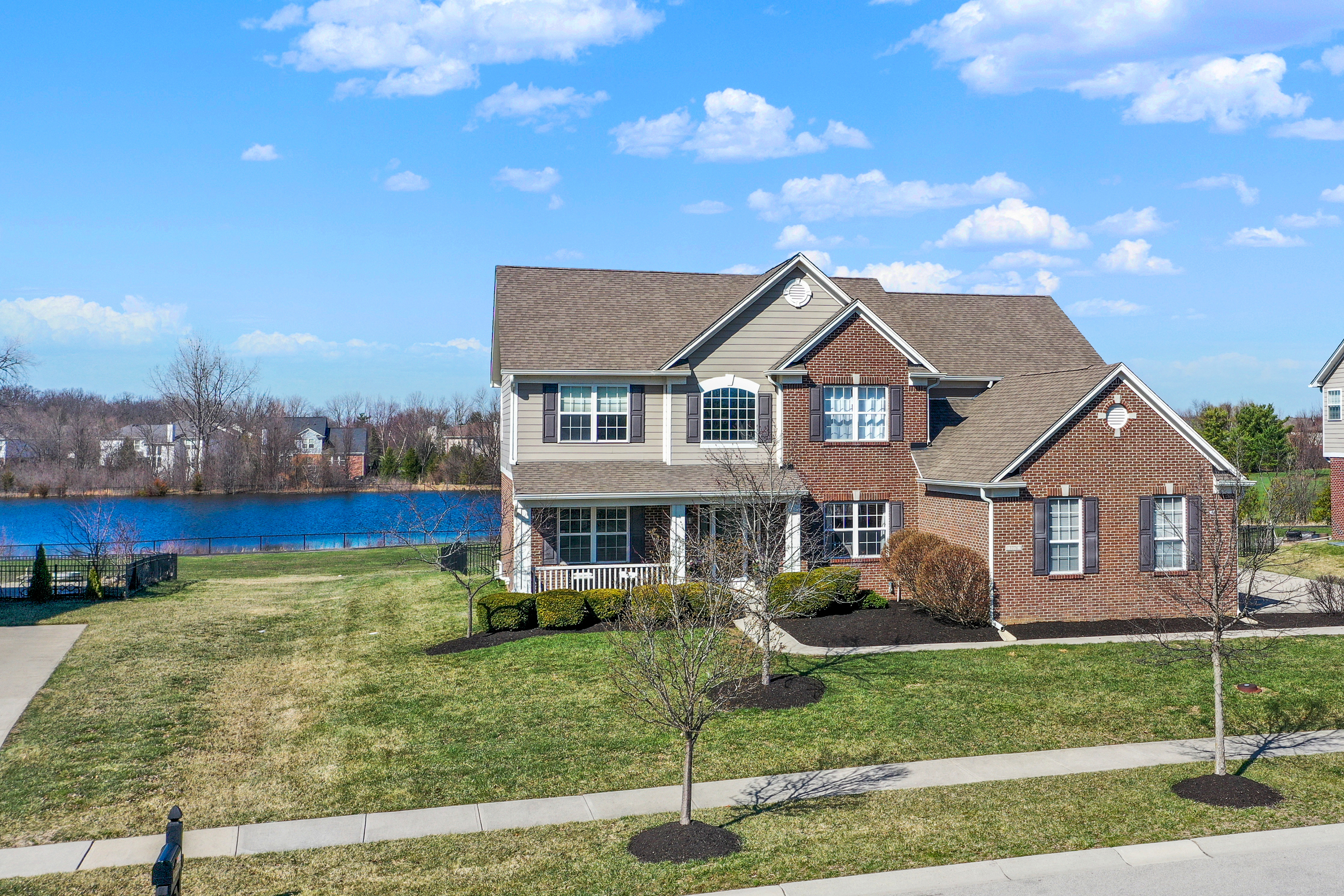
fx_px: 1381
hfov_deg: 51.1
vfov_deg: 35.9
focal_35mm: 37
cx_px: 877
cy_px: 387
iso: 100
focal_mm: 10.26
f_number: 5.6
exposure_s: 1/500
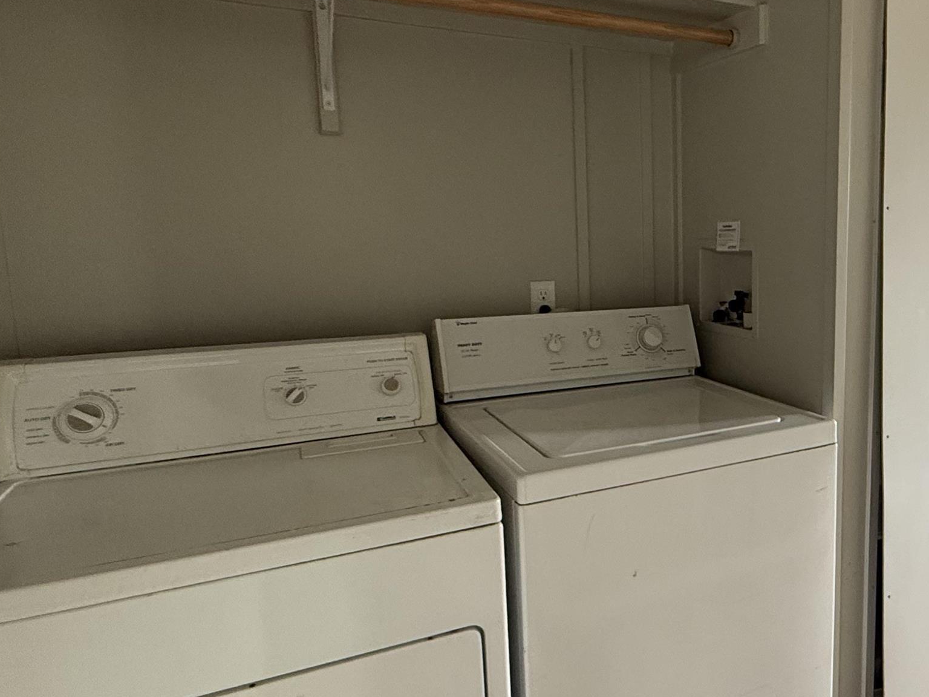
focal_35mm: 28
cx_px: 697
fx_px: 751
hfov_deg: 60.0
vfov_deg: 49.7
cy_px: 330
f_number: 2.2
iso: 400
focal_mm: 2.22
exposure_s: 1/67
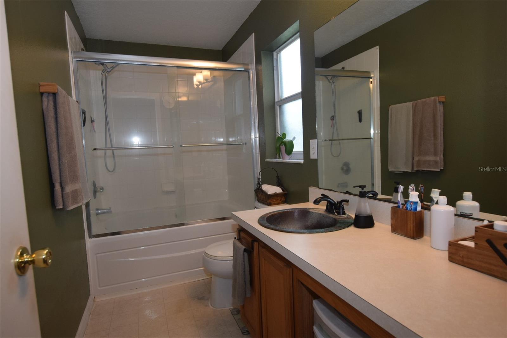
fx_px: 275
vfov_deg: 63.2
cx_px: 254
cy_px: 169
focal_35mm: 20
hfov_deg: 85.4
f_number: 5
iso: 800
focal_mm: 13
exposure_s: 1/100
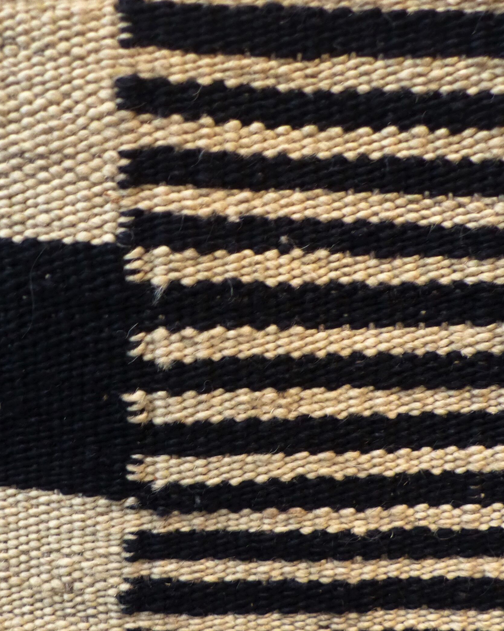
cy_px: 448
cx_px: 145
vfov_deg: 38.8
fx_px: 877
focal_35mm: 47
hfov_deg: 31.7
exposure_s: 1/40
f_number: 2.8
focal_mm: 4.5
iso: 400
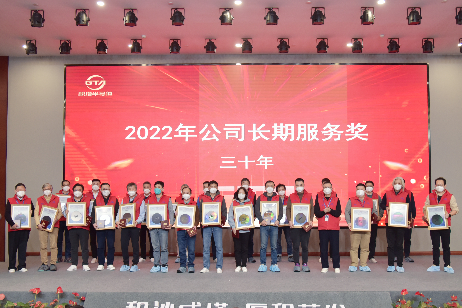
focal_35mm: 30
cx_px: 231
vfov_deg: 43.6
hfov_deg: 61.9
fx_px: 385
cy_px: 154
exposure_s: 1/125
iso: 1000
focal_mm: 30
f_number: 4
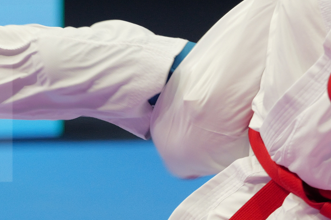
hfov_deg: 4.0
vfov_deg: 2.6
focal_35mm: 520
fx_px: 4775
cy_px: -117
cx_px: -50
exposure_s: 1/1000
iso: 1600
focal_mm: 125
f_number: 2.8
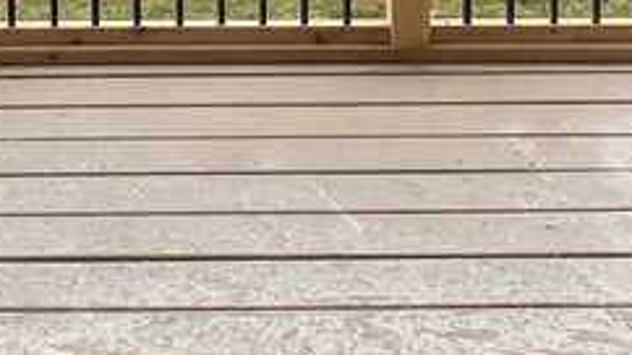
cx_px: 149
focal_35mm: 75
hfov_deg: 27.8
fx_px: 1257
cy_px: -467
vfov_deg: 12.8
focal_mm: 1.57
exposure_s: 1/247
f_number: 1.8
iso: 32
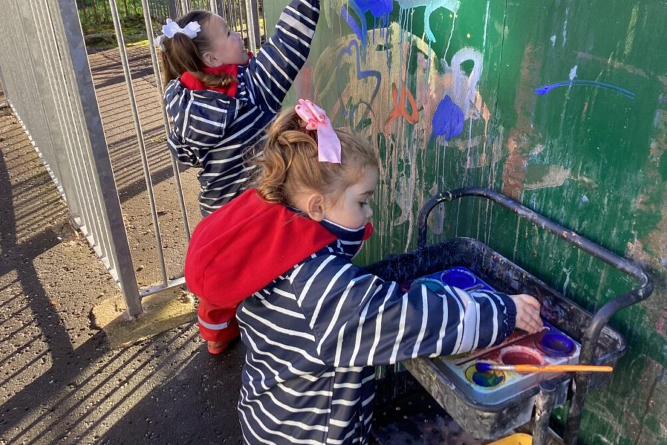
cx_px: 341
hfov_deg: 57.2
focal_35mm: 33
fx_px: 611
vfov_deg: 40.0
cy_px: 203
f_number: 2.4
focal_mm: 3.3
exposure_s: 1/120
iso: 40
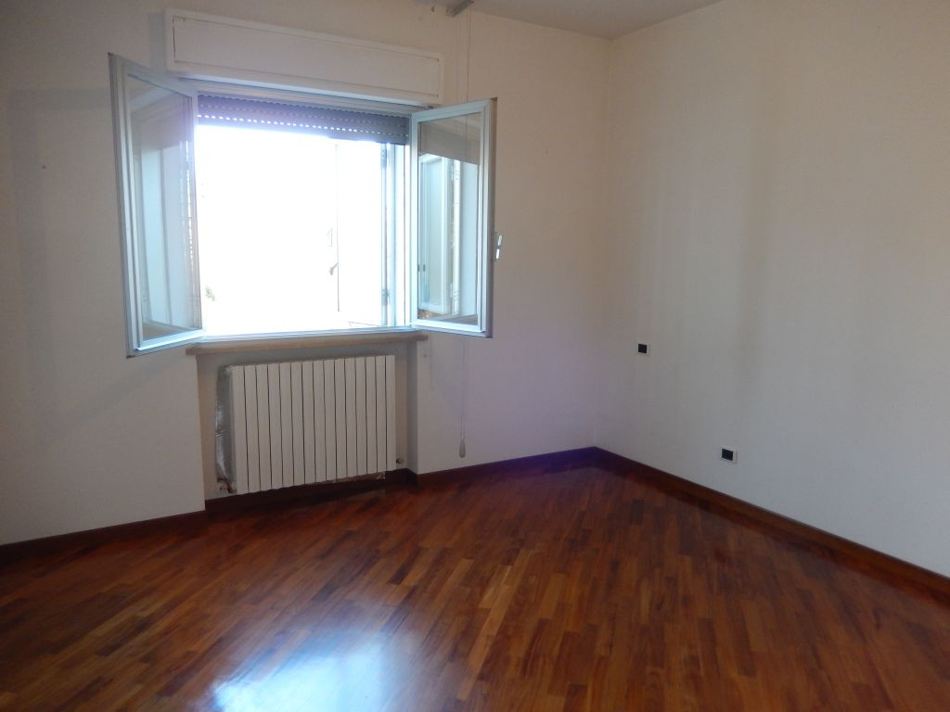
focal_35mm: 25
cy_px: 356
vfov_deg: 54.9
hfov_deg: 69.4
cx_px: 475
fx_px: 686
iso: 220
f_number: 3.4
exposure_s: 1/30
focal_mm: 4.5
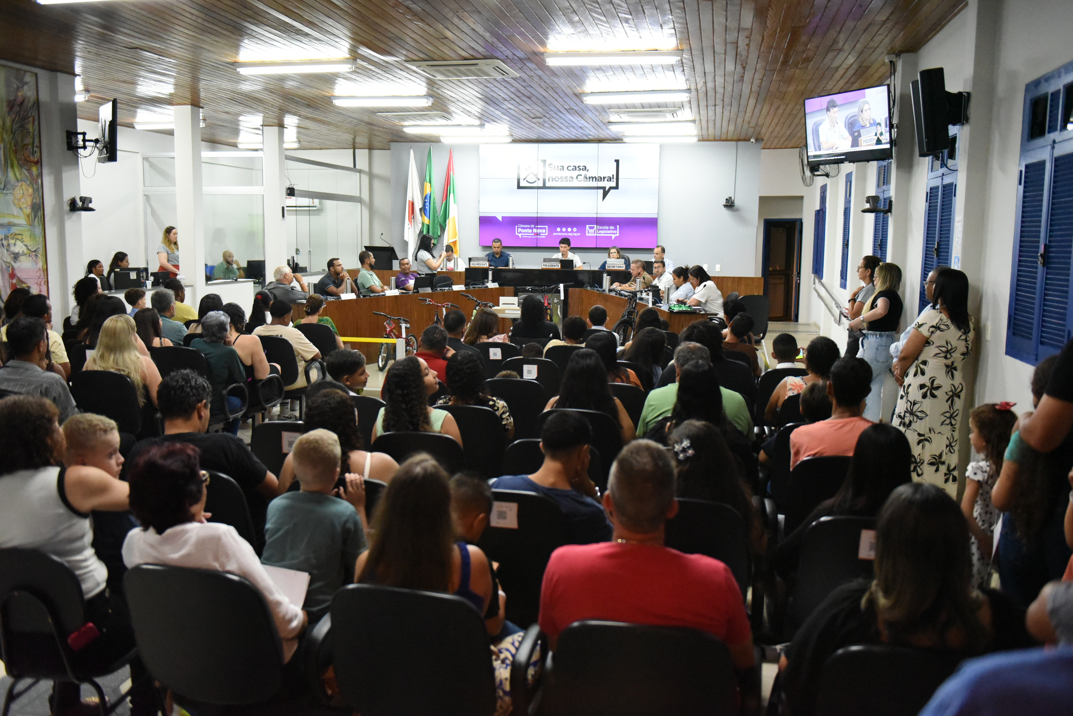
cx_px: 536
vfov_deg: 41.1
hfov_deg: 58.7
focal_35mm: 32
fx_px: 954
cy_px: 358
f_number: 2.8
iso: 10000
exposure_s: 1/800
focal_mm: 32
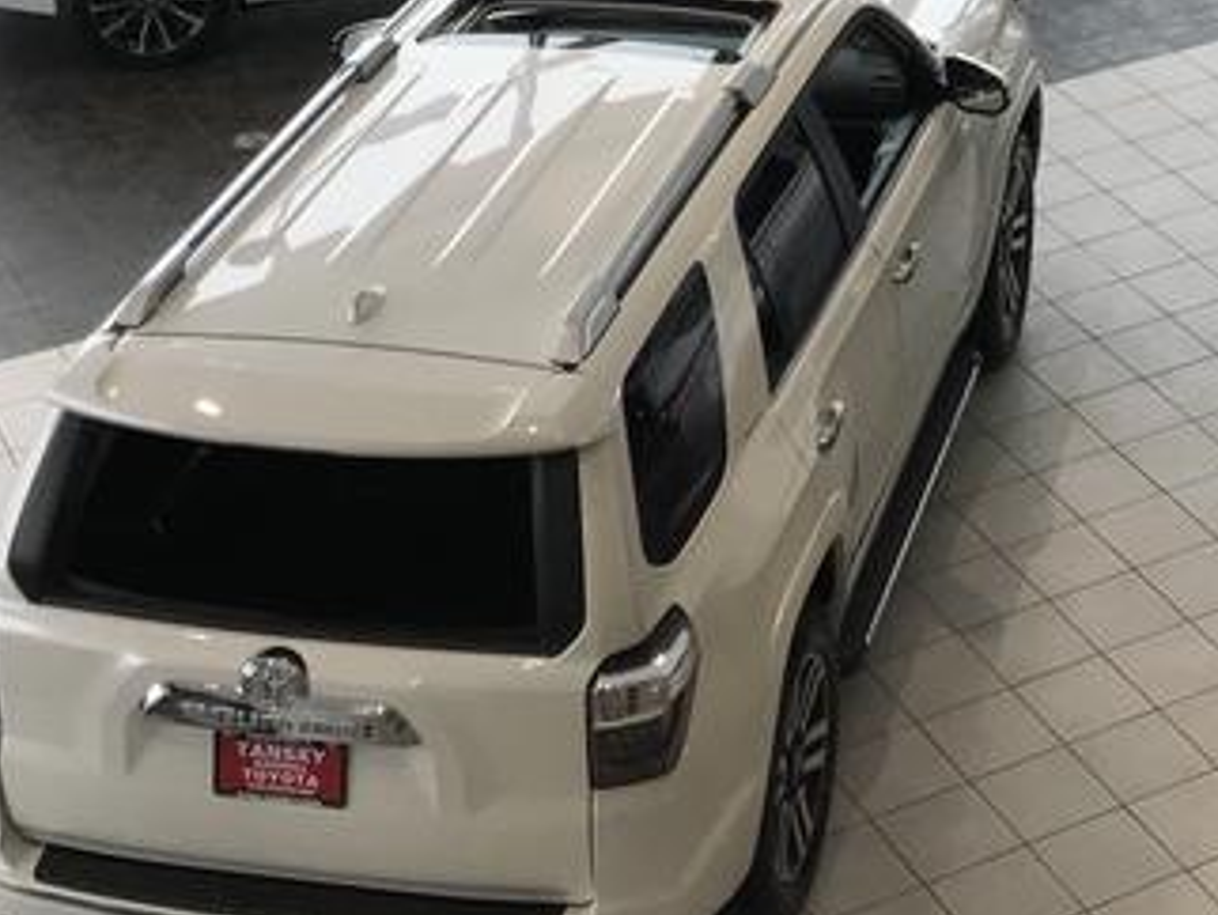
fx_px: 3134
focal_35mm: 89
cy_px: -374
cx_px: 1052
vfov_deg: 15.6
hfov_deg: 21.6
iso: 32
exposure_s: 1/120
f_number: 1.8
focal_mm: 3.99
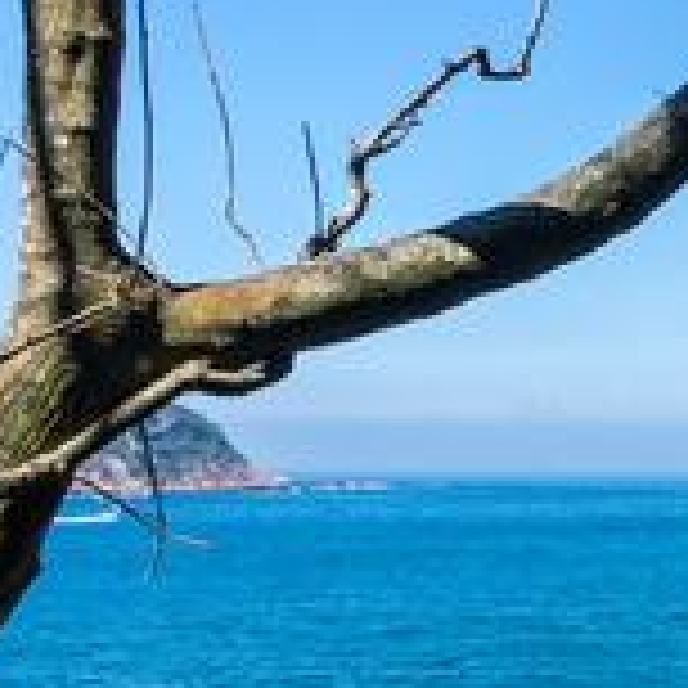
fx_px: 1799
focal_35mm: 80
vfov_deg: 20.7
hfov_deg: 19.6
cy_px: 731
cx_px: 944
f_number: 16
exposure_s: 1/160
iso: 200
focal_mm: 16
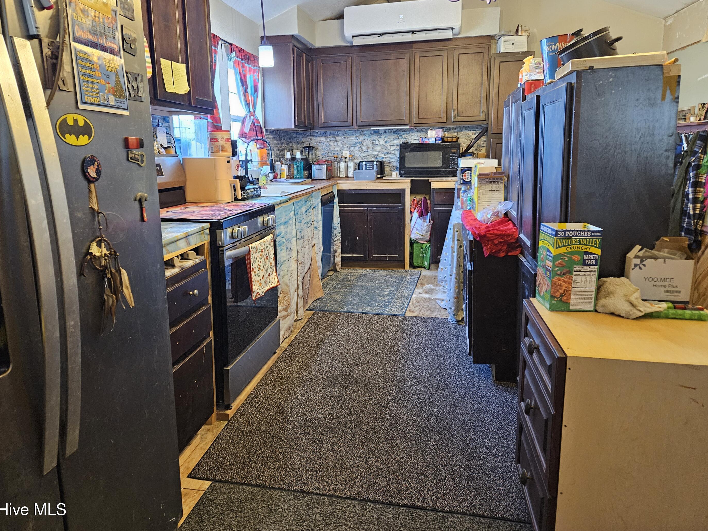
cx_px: 328
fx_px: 511
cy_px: 247
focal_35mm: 25
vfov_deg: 54.8
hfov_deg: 69.3
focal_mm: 5.4
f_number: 1.8
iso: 500
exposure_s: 1/60
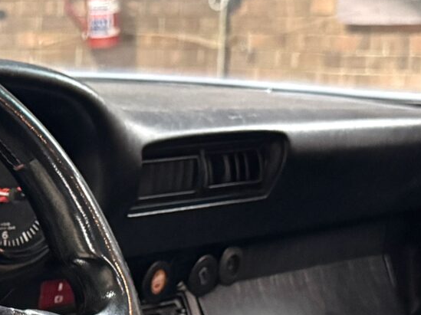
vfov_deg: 12.9
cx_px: -49
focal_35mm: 112
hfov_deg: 17.0
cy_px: 383
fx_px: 1361
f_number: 1.78
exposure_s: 1/33
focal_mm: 6.76
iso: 1000
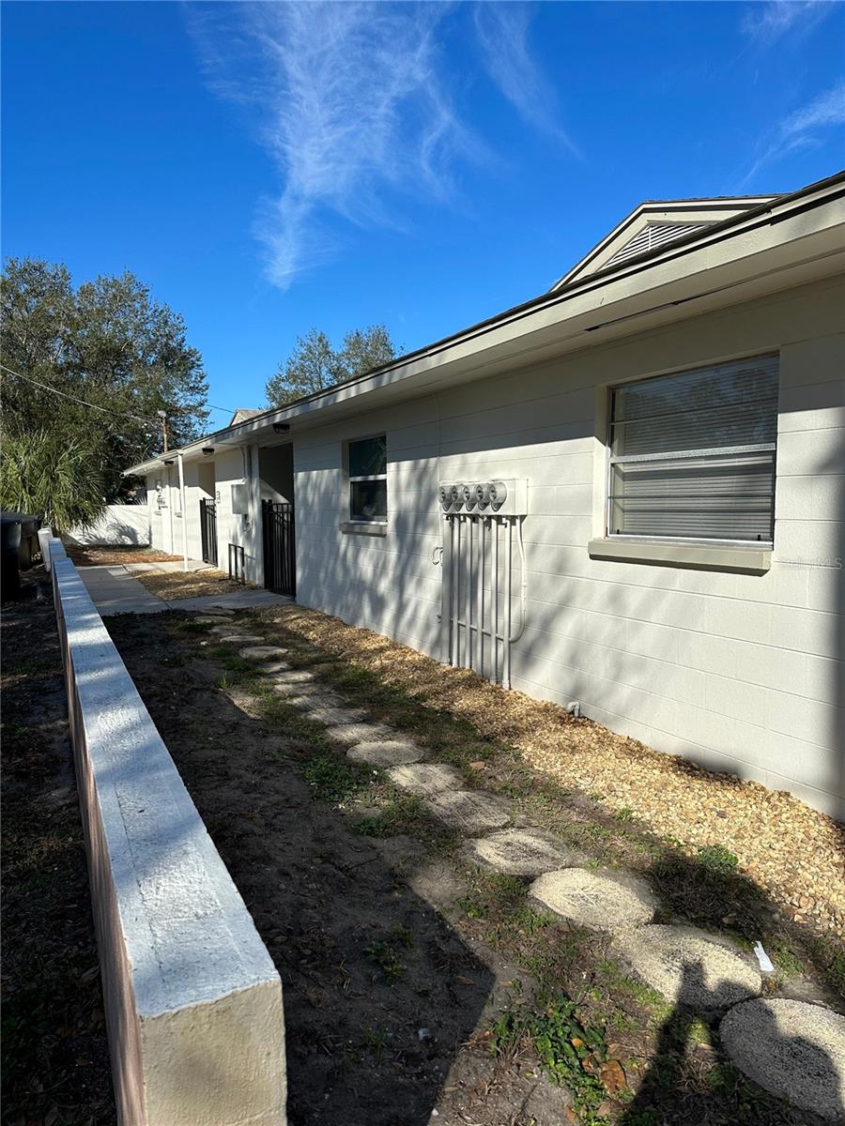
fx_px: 781
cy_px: 563
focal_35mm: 24
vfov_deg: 71.6
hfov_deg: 56.8
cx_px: 422
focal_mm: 6.86
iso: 80
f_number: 1.78
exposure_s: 1/6623
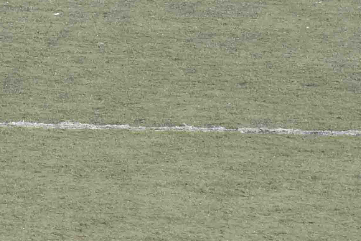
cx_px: -347
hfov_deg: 3.0
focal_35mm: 679
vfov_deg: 2.0
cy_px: -305
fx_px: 6812
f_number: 13
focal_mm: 105
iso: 1000
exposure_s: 1/640
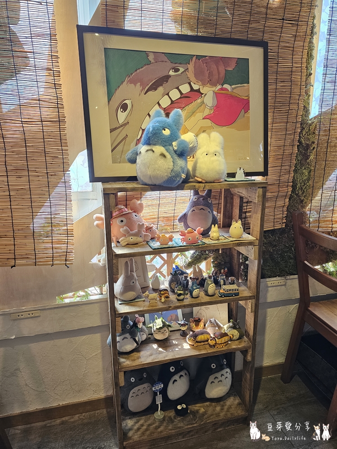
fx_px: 299
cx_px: 168
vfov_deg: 73.9
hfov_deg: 58.9
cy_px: 224
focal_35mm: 23
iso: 125
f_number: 1.7
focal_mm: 6.3
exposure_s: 1/180
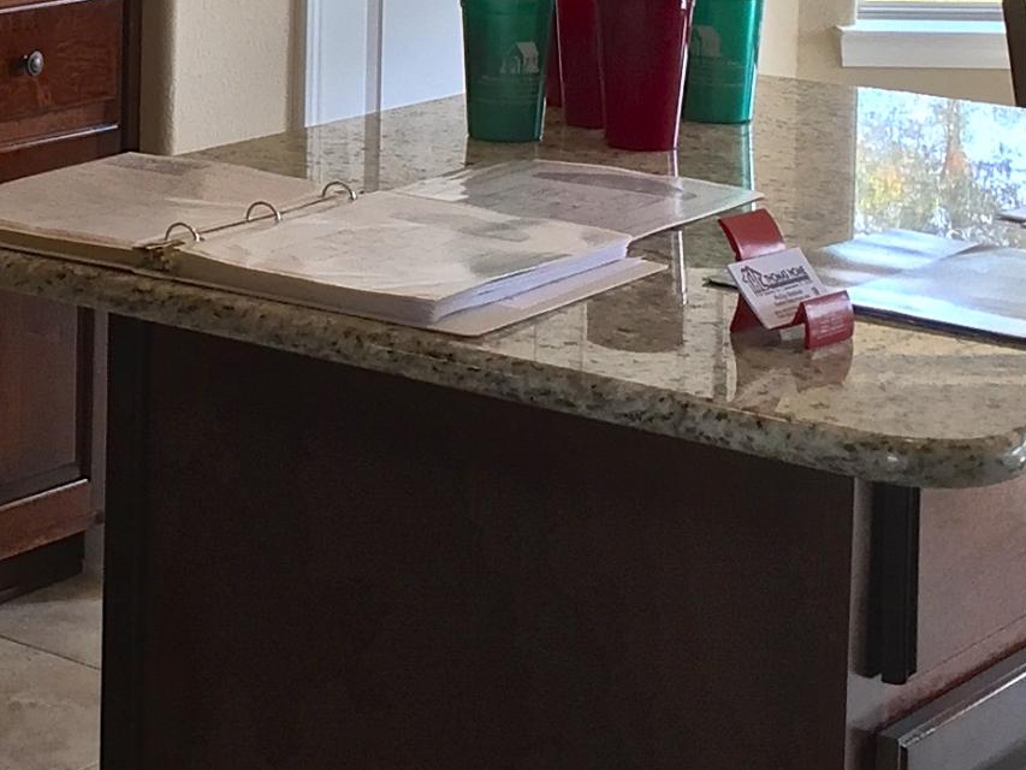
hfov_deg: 18.7
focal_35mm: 102
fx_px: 3024
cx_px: -14
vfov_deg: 14.1
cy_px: -150
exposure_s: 1/120
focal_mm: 4.15
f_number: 2.2
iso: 50
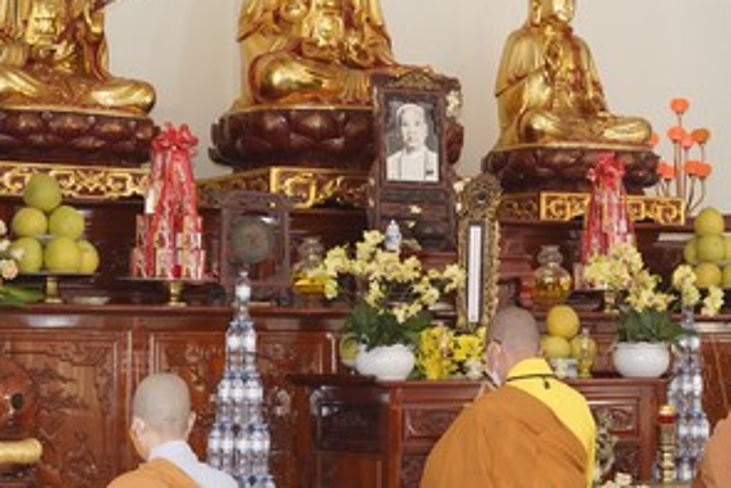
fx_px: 2011
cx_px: 481
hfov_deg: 20.5
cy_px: 303
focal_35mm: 99
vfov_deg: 13.8
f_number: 3.5
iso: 1000
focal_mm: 45
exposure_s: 1/80
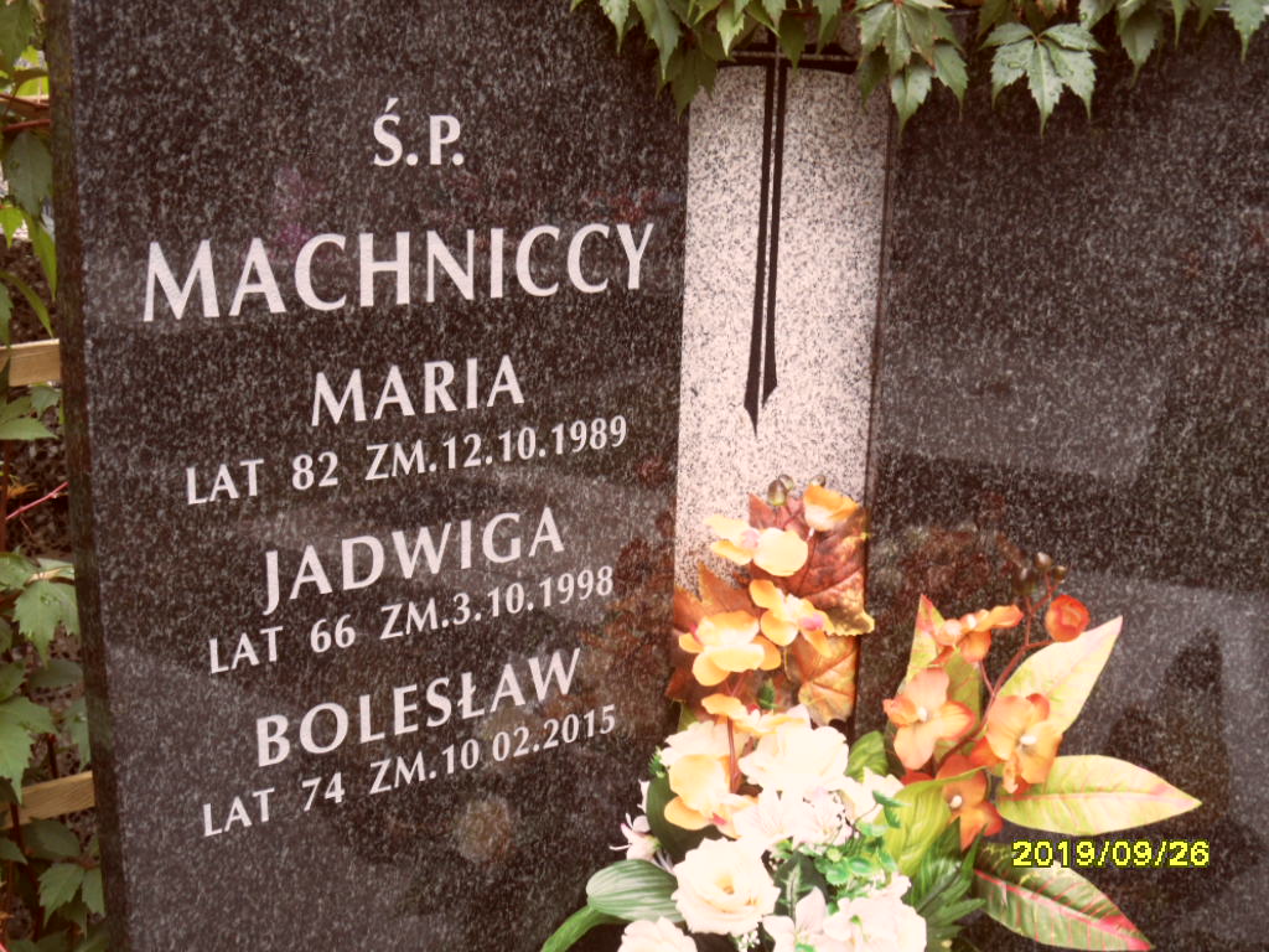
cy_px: 476
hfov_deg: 46.8
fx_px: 1466
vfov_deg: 36.0
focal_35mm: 40
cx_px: 634
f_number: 3.6
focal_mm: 6.5
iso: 100
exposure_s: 1/45
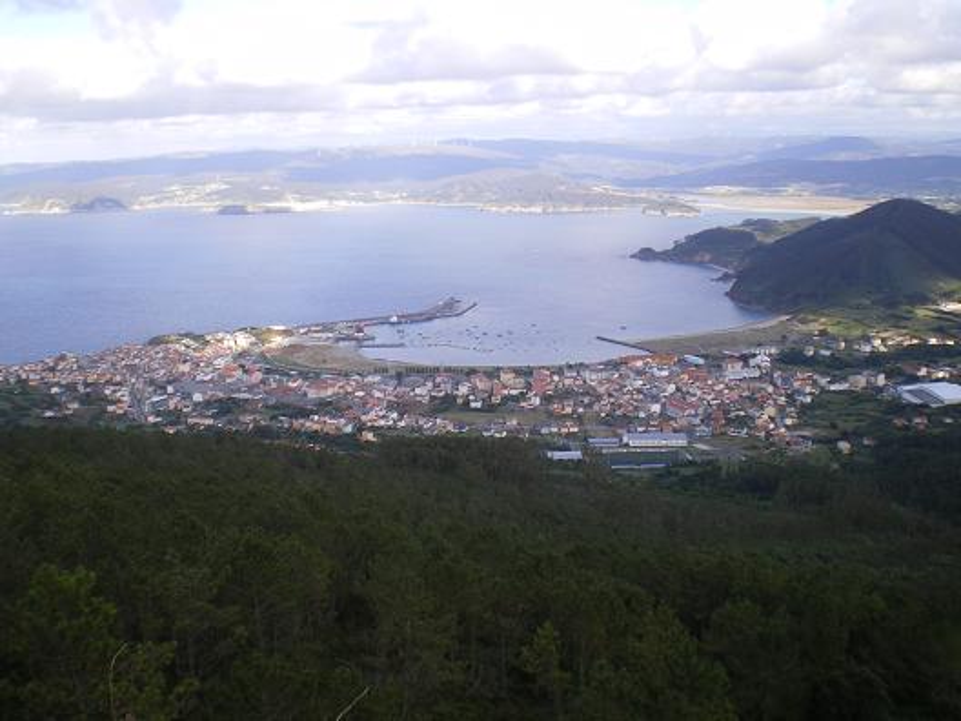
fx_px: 1055
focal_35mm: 38
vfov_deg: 37.7
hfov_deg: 49.0
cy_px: 360
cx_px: 480
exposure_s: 1/125
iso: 64
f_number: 4.6
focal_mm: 6.3
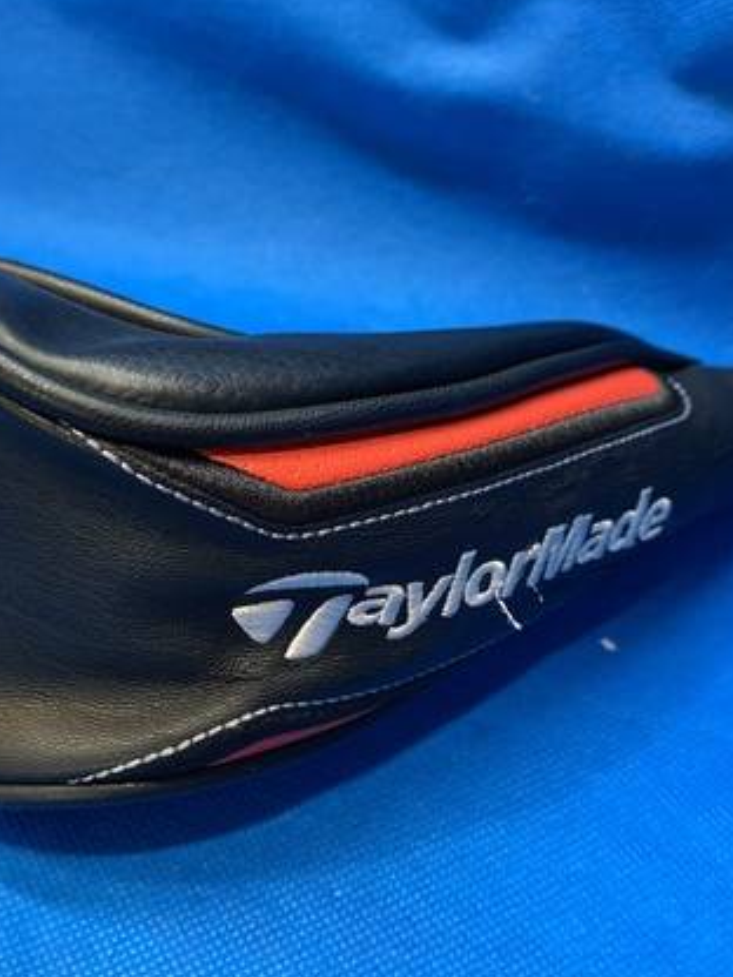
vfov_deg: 46.7
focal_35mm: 40
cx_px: 226
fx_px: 1129
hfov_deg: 35.5
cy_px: 543
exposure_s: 1/60
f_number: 1.8
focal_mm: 4.25
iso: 160
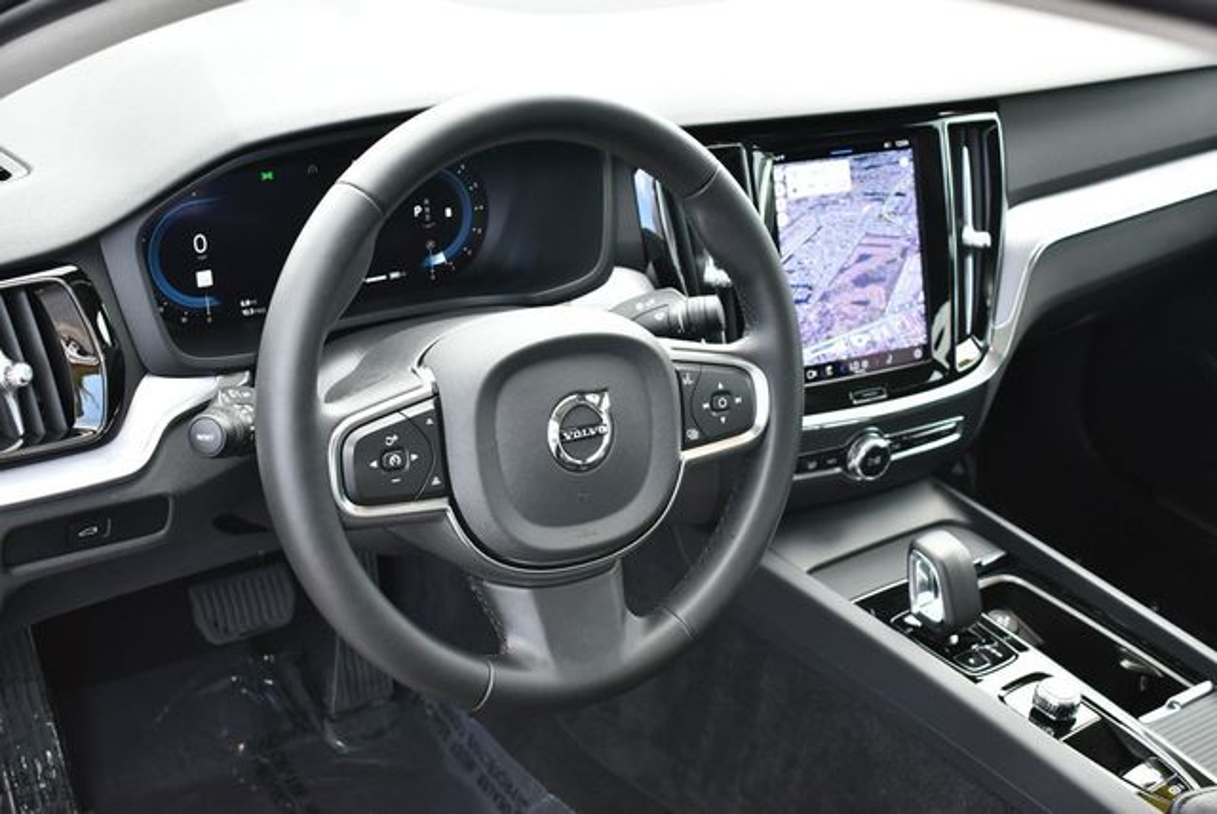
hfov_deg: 41.1
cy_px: 407
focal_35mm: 48
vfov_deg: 28.1
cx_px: 608
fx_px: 1624
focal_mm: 24
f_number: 3.8
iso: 720
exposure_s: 1/250
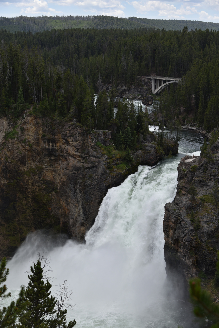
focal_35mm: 78
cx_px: 110
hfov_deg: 17.5
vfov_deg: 26.0
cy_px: 164
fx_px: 711
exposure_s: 1/320
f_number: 9
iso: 100
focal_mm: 78
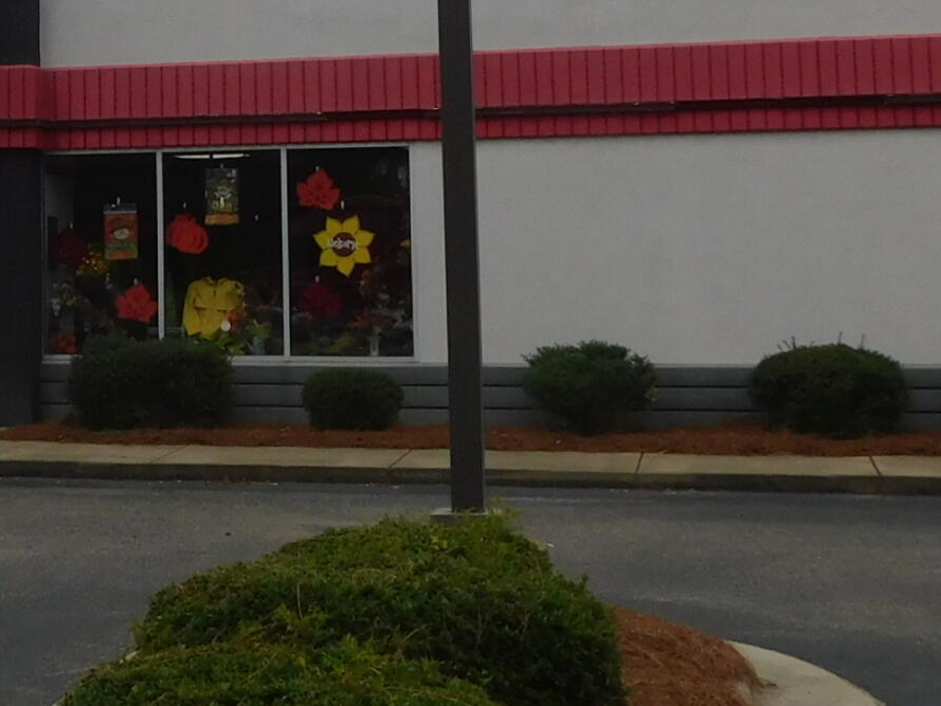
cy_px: 13
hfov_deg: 23.0
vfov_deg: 17.8
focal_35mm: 81
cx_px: -22
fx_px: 2202
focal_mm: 4.1
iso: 125
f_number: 3
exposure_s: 1/800
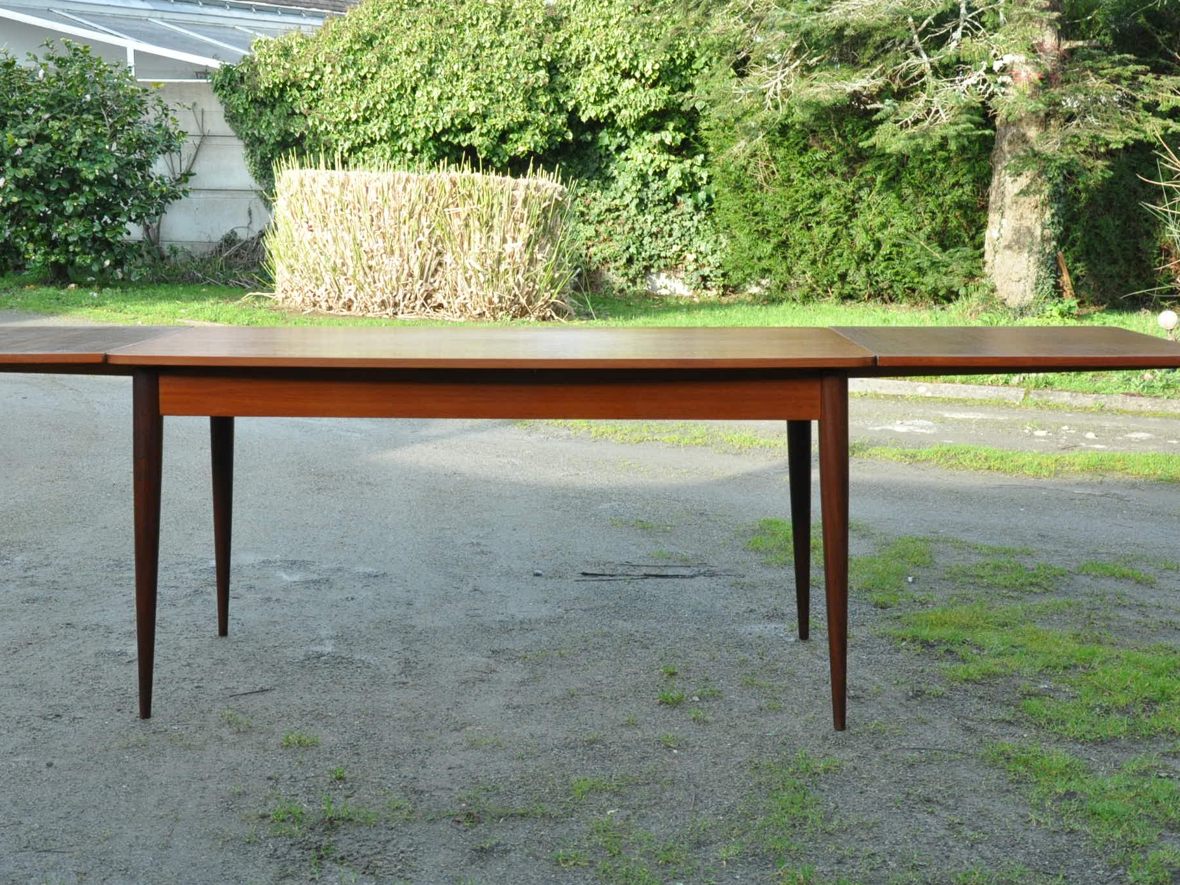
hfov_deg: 37.4
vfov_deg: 28.6
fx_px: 1739
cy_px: 430
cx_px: 501
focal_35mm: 51
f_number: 11
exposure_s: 1/125
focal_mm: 30
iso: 800
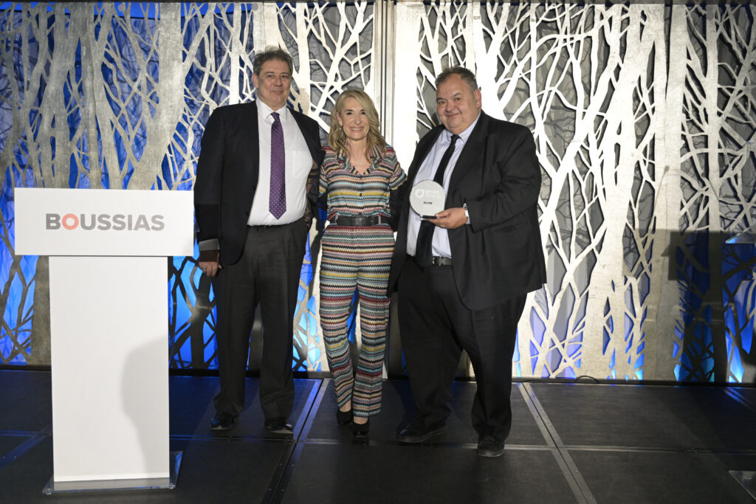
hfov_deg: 50.7
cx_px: 378
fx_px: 798
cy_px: 252
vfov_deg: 35.1
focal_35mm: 38
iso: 2000
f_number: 4
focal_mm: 38
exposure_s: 1/200
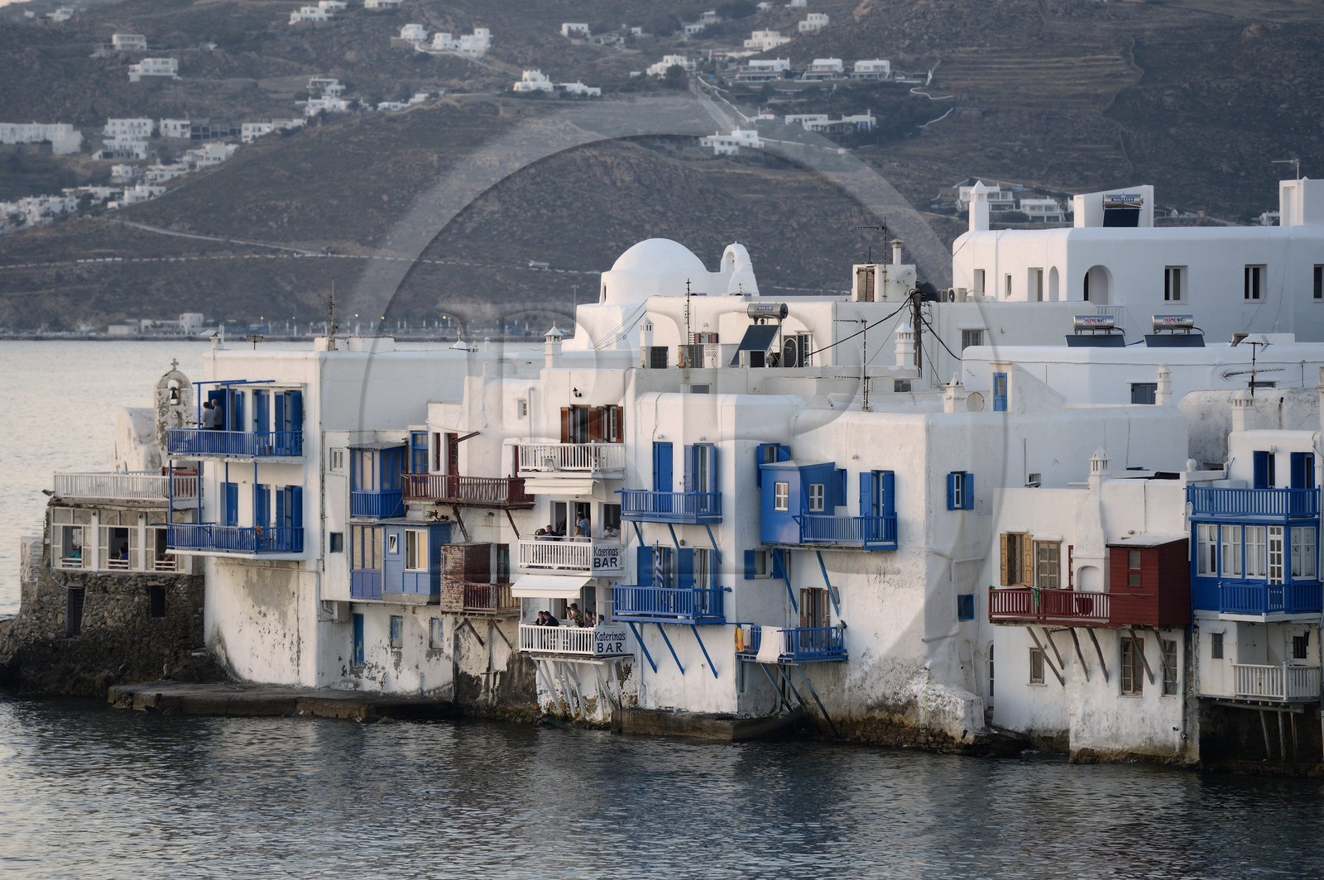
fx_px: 7349
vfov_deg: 6.9
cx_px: 662
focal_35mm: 200
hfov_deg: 10.3
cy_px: 440
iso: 400
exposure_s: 1/160
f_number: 4
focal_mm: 200
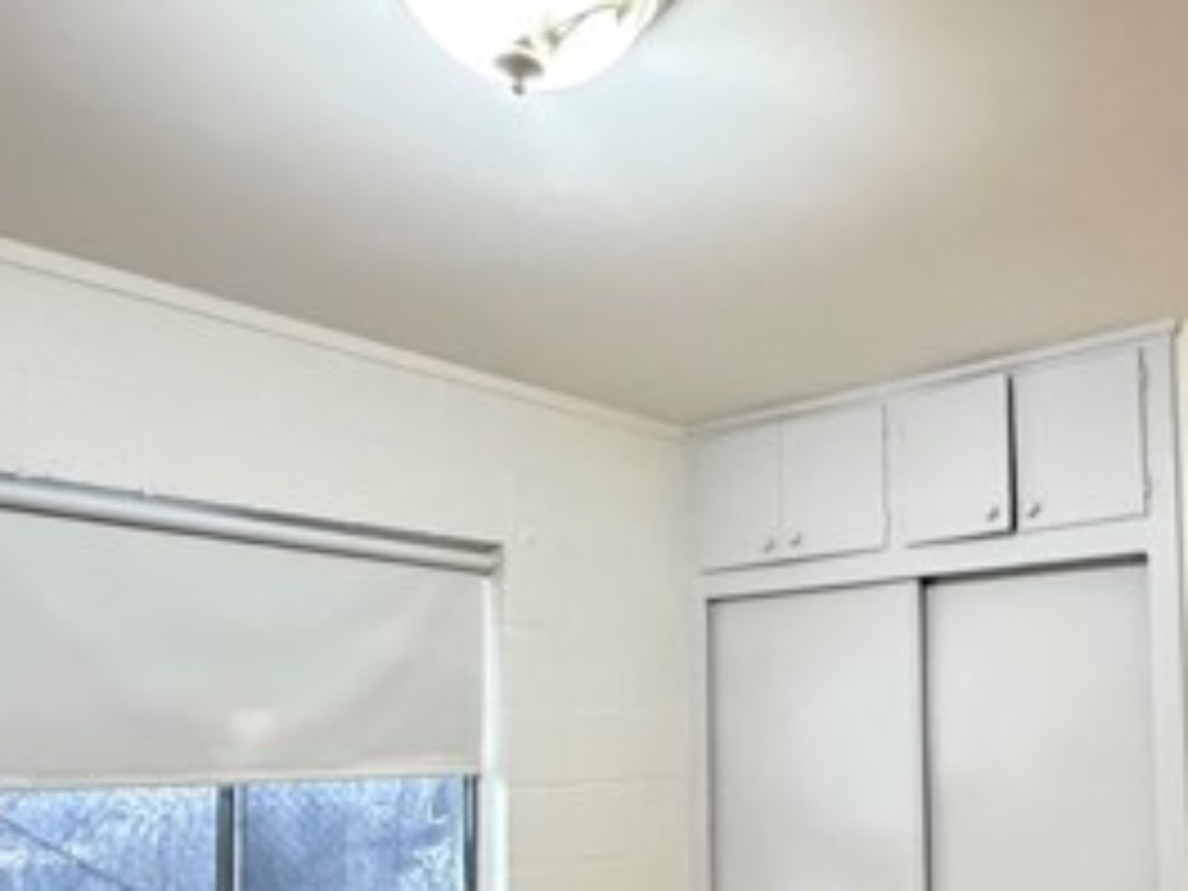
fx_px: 1167
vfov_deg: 40.6
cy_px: 666
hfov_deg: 50.8
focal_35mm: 34
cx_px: 945
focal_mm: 2.22
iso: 1250
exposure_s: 1/40
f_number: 2.2
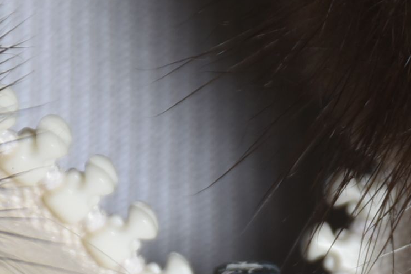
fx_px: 9631
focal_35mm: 843
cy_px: 465
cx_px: 373
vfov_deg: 1.6
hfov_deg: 2.4
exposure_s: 1/125
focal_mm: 140
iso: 200
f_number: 10
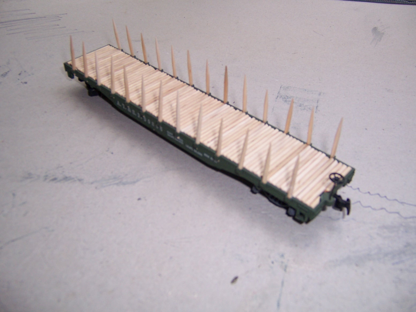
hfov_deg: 55.4
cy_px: 156
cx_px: 208
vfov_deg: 42.9
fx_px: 397
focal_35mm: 33
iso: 80
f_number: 2.8
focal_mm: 5.5
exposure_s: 1/60
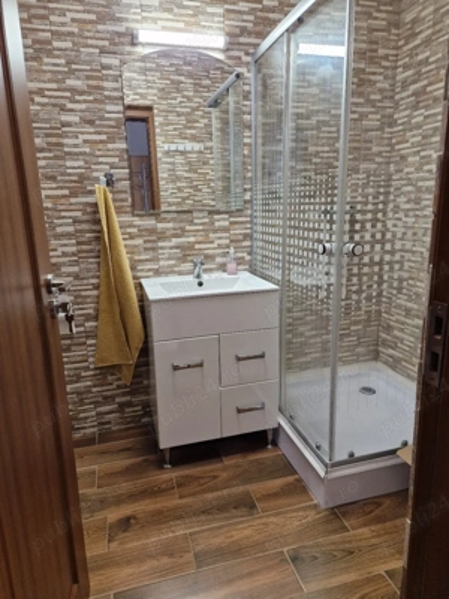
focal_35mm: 23
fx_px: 398
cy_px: 300
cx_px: 224
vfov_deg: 73.9
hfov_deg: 58.9
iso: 250
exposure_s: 1/100
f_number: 1.8
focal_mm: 5.4
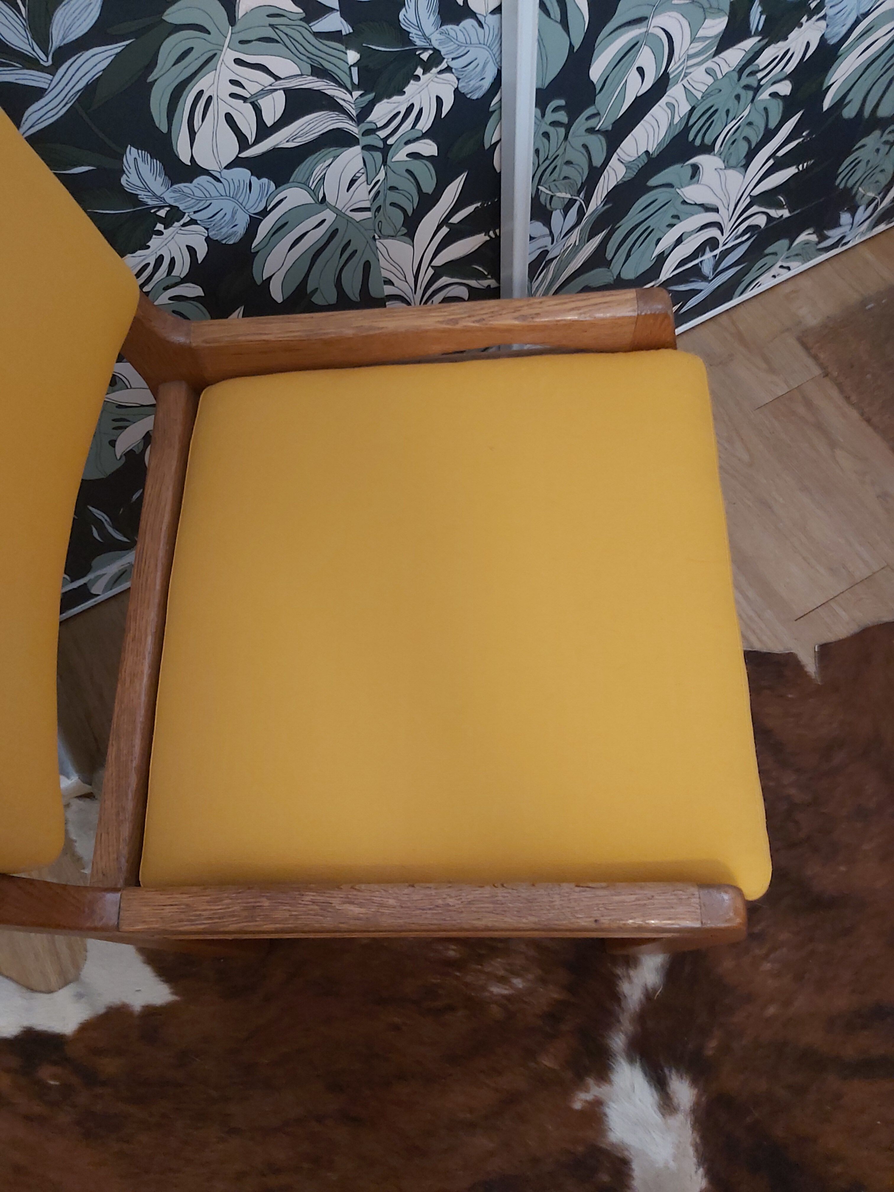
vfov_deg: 67.3
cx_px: 447
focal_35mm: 26
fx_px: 895
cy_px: 596
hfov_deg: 53.1
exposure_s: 1/20
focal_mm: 3.92
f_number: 1.7
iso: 800
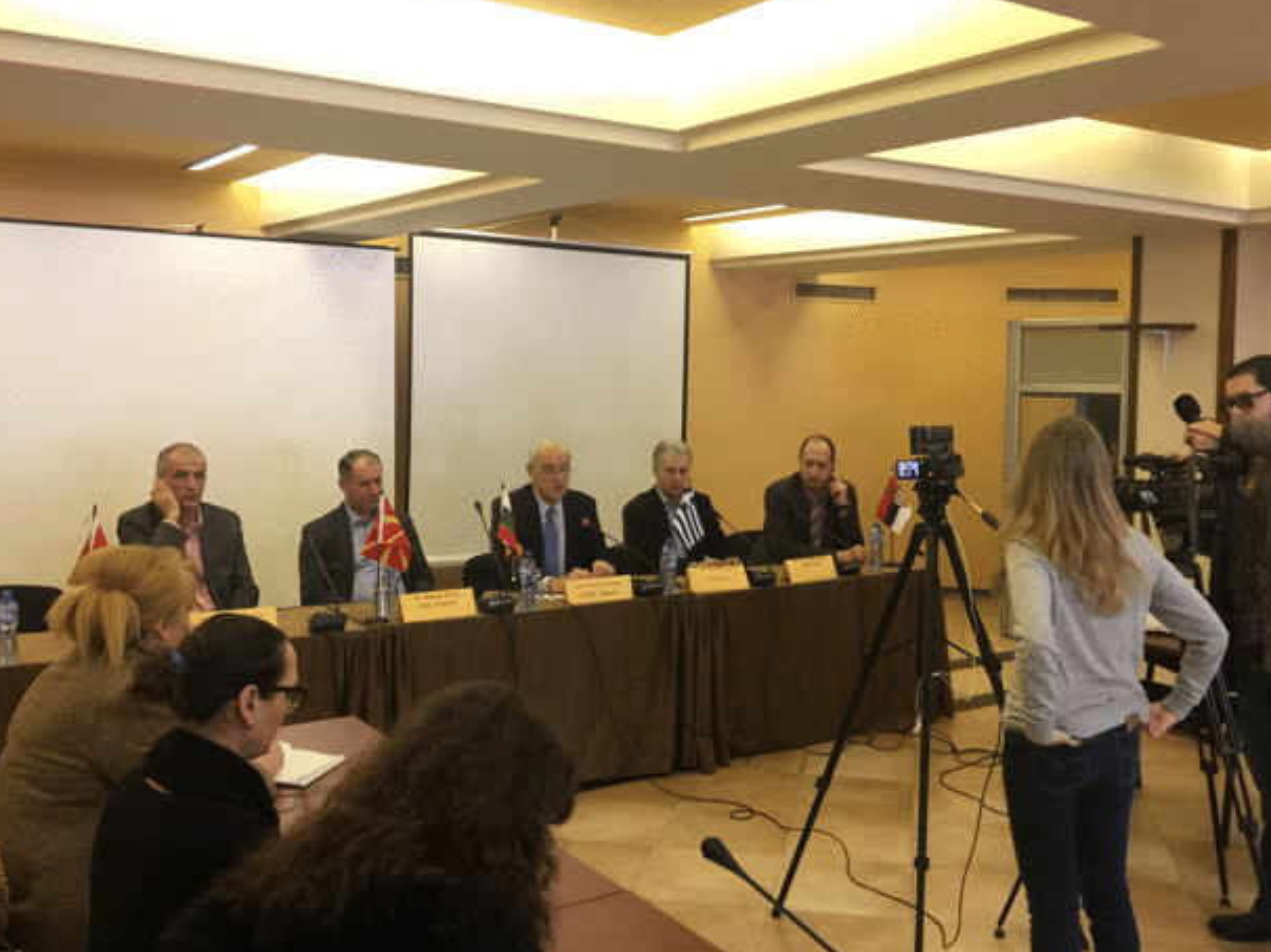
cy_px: 426
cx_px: 691
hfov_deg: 52.6
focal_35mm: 35
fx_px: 1285
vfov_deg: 40.6
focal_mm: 4.15
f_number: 2.2
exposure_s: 1/17
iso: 80
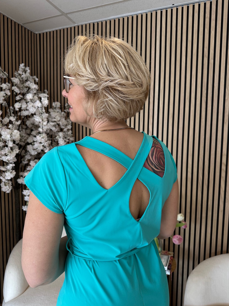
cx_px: 114
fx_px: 212
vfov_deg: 71.6
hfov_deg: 56.8
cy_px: 153
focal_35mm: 24
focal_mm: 6.86
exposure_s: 1/50
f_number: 1.78
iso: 125
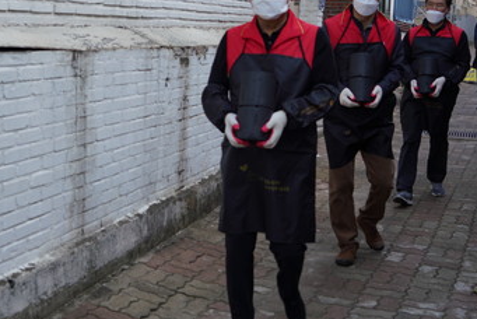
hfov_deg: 34.4
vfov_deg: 23.4
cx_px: 213
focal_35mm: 58
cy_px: 139
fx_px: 769
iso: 125
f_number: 4
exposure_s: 1/160
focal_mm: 33
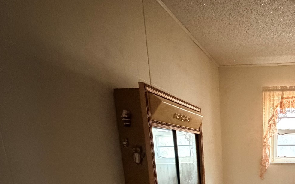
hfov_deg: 54.4
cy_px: 194
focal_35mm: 29
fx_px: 233
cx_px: 277
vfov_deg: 37.3
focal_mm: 2.22
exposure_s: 1/41
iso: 1250
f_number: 2.2
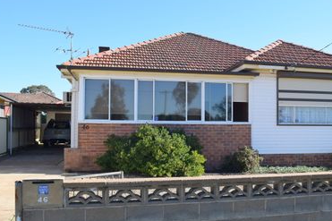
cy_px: 128
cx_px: 197
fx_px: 350
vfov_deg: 34.9
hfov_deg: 50.4
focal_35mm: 38
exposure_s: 1/250
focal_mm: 20
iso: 200
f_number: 8
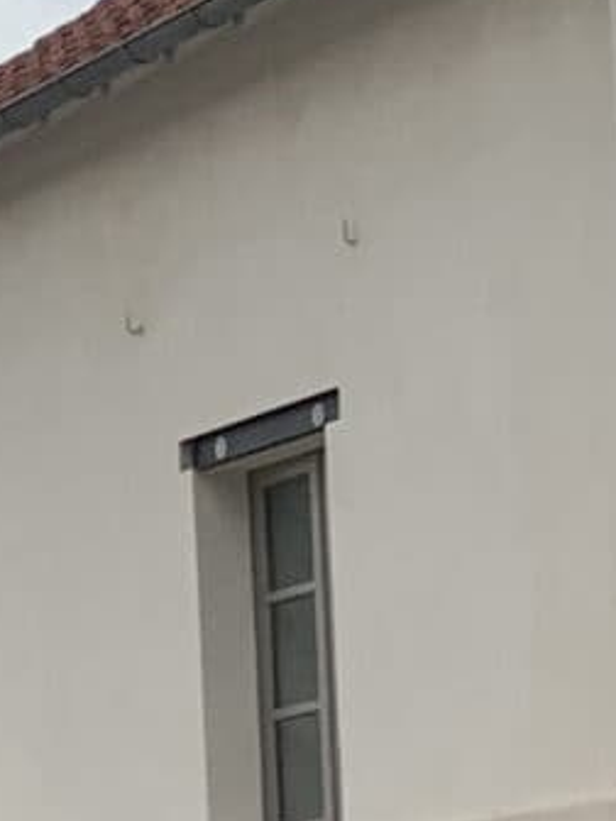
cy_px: 1569
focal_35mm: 198
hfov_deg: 7.2
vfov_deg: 9.4
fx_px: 4698
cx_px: -604
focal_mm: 4.25
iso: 25
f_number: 1.8
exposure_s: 1/620
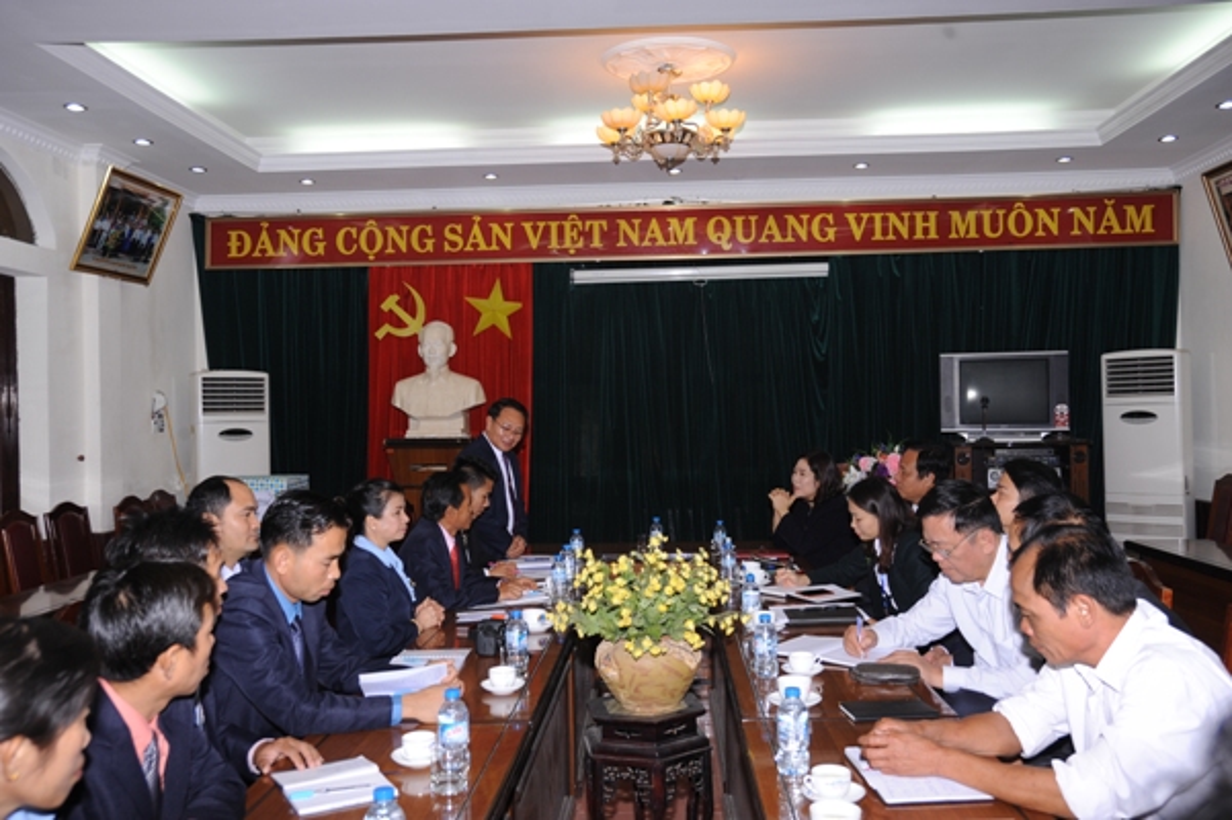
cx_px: 616
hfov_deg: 58.7
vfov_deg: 41.1
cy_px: 410
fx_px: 1094
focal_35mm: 32
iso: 500
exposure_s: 1/60
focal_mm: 32
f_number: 5.6
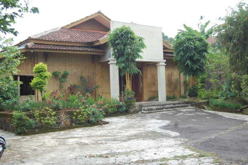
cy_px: 82
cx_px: 124
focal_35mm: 45
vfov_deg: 29.8
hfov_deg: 43.6
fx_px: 310
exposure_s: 1/125
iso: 280
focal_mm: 30
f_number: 5.6
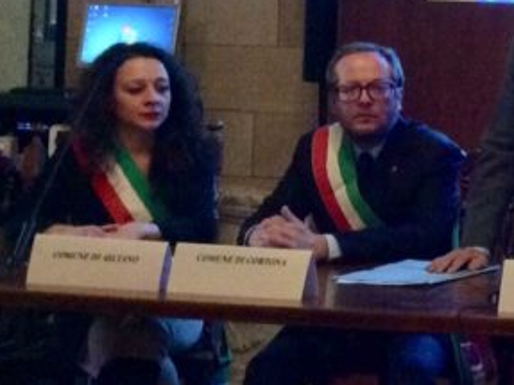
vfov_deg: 12.9
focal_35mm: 114
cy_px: 73
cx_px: 804
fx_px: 1692
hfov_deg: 15.7
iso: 125
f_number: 2.4
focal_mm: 3.3
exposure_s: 1/25
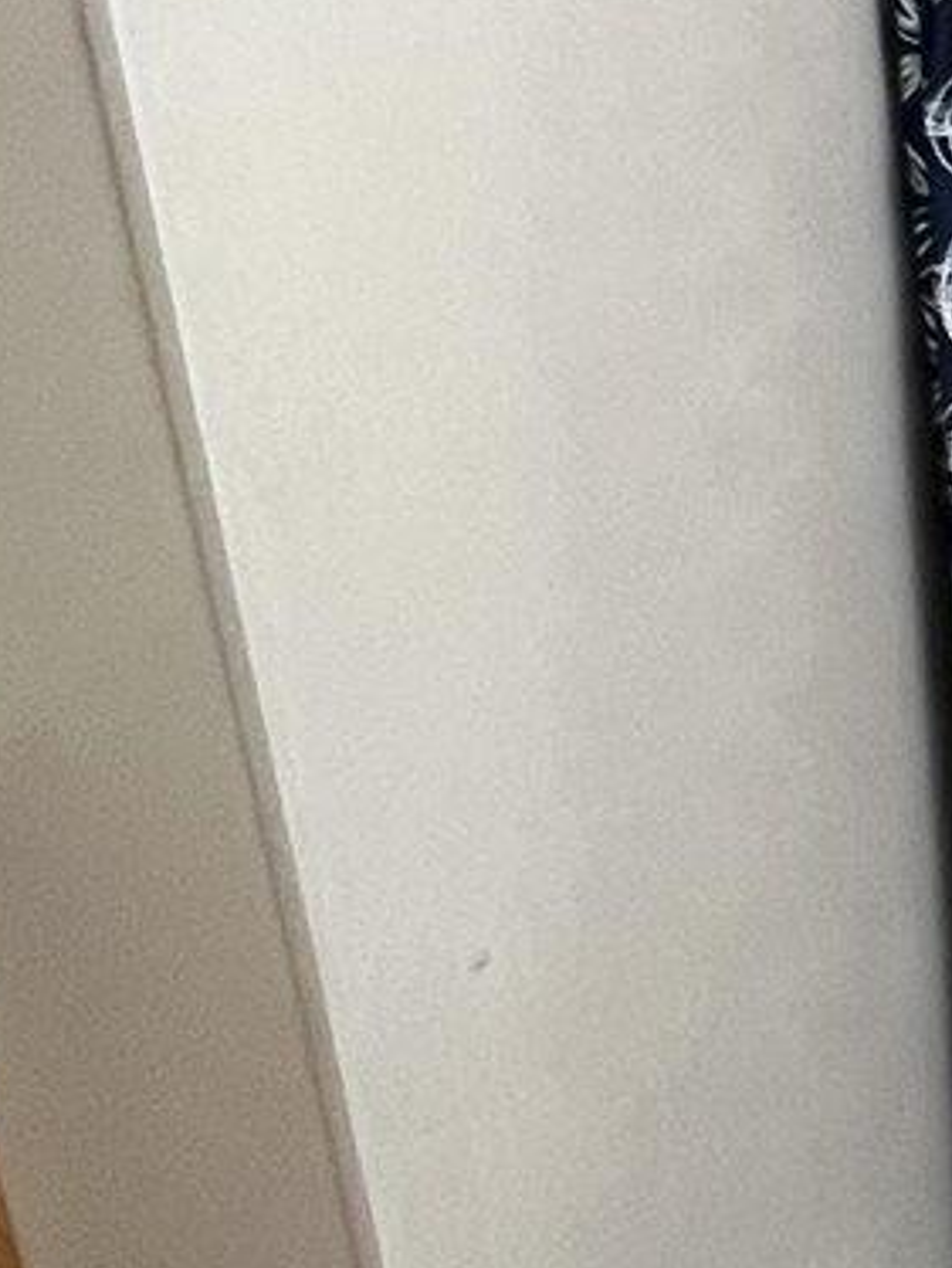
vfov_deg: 24.0
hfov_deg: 14.6
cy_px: 247
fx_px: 2930
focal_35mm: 80
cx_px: 2012
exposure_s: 1/60
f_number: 1.8
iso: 160
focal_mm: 1.57
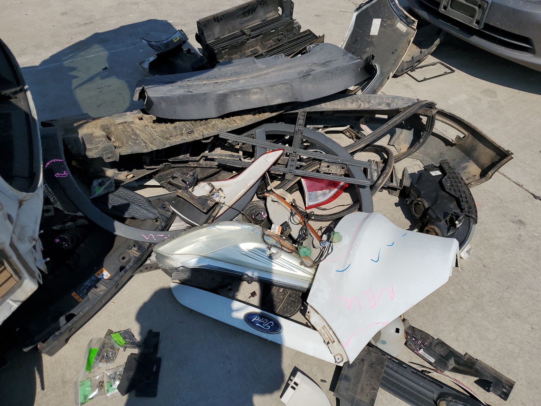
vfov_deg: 53.1
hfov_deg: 67.3
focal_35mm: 26
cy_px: 203
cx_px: 270
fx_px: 406
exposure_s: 1/10000
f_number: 1.5
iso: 50
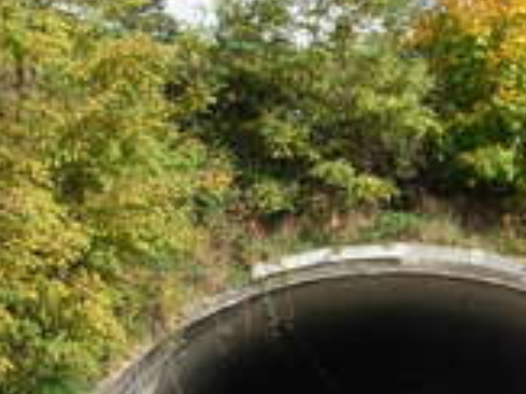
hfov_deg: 13.4
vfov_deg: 10.4
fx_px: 2126
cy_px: 475
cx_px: 745
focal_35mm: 140
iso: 79
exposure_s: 1/703
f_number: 2.9
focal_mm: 6.3
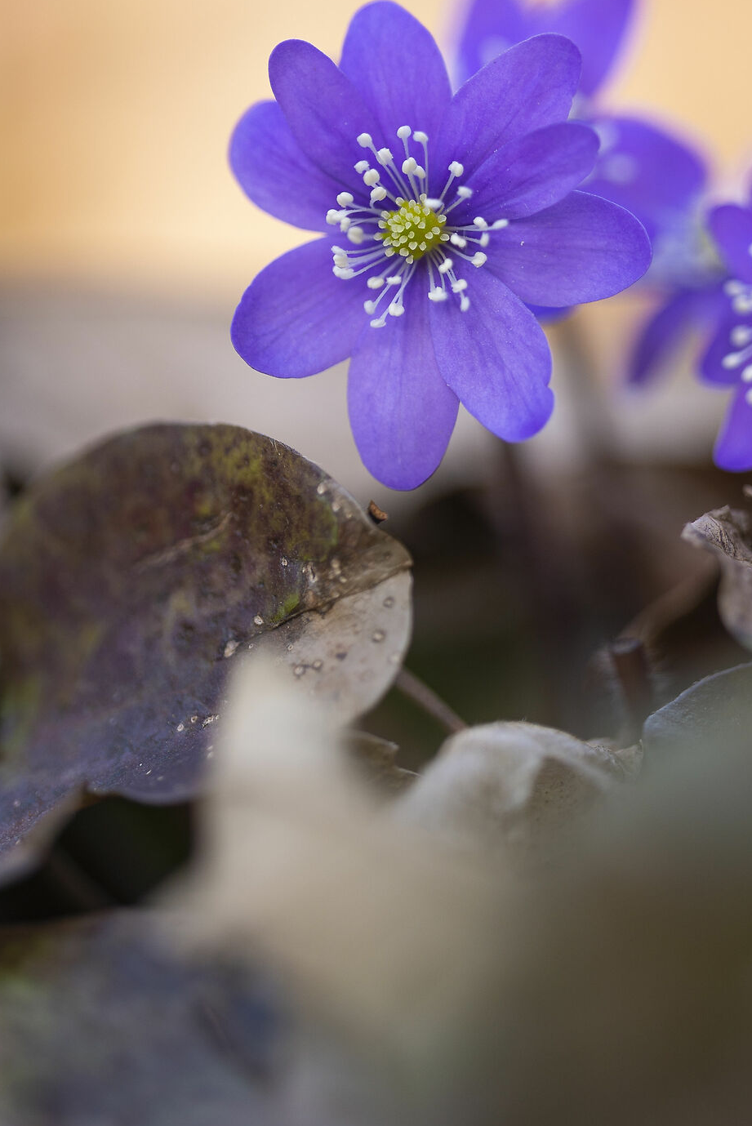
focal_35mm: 261
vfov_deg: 7.9
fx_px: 8167
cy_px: 243
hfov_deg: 5.3
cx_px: 539
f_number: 3.8
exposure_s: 1/160
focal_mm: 150
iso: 200
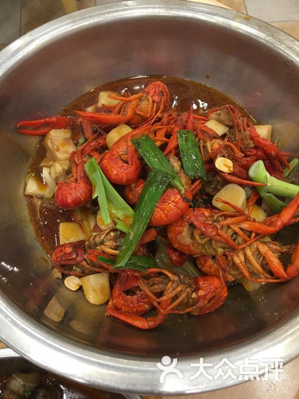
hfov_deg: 48.2
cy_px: 200
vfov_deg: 61.7
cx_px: 150
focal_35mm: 29
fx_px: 334
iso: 64
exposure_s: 1/17
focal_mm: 4.15
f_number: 2.2
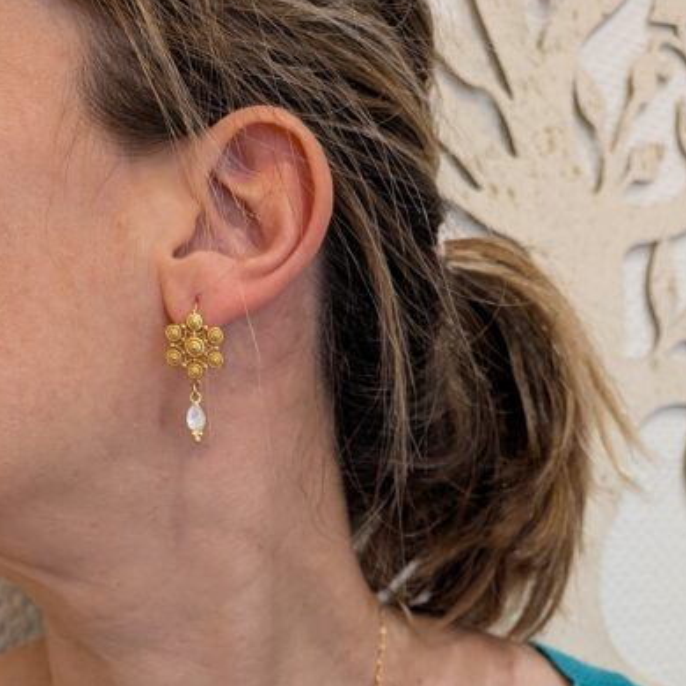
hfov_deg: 55.6
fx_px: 650
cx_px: 345
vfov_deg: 55.0
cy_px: 427
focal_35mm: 29
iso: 289
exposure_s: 1/100
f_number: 1.7
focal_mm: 4.53
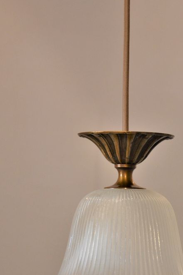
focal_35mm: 118
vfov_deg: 17.3
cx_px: 123
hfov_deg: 11.6
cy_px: 183
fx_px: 900
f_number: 4.8
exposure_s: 1/60
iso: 640
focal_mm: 48
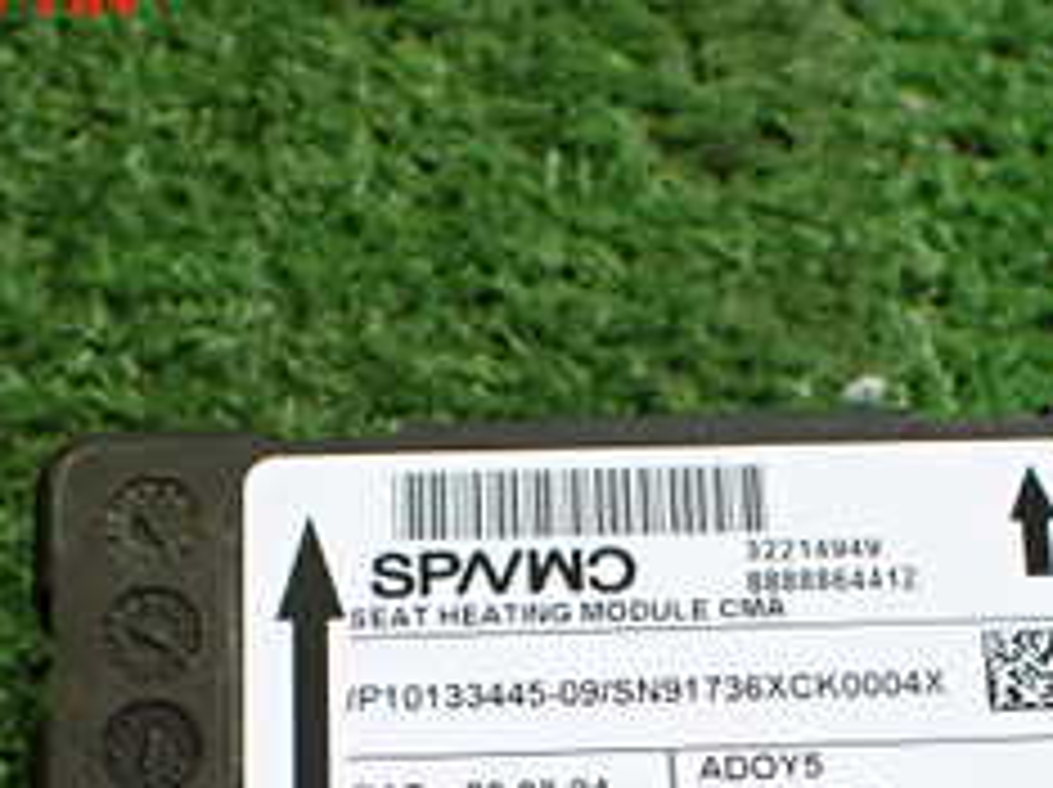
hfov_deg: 25.3
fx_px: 2340
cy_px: 941
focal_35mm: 77
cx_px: 666
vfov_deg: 18.2
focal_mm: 5.4
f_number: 2.3
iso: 640
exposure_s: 1/125
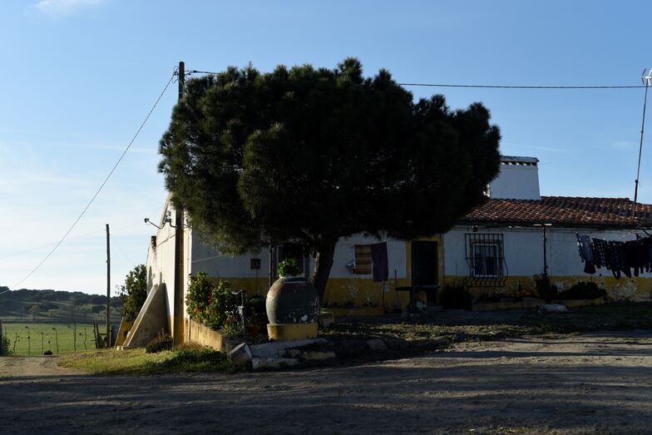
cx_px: 326
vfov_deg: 27.0
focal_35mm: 50
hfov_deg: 39.6
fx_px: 906
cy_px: 218
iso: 100
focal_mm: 50
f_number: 5.6
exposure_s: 1/1000
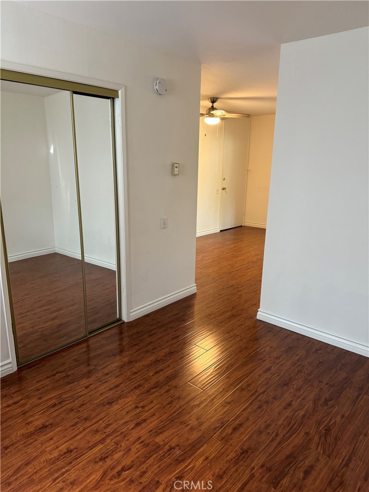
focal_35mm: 24
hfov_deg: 56.8
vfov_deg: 71.6
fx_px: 341
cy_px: 246
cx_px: 184
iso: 500
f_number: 1.78
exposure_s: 1/60
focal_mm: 6.86
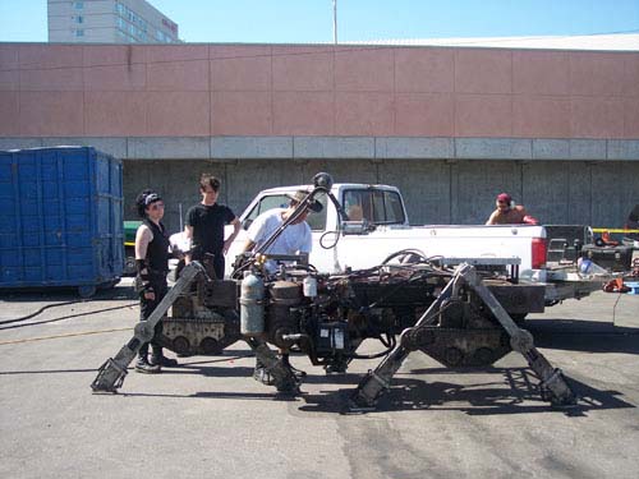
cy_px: 240
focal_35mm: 39
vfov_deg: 36.8
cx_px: 320
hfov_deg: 47.9
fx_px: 720
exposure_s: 1/500
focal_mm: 8
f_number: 3.4
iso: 100
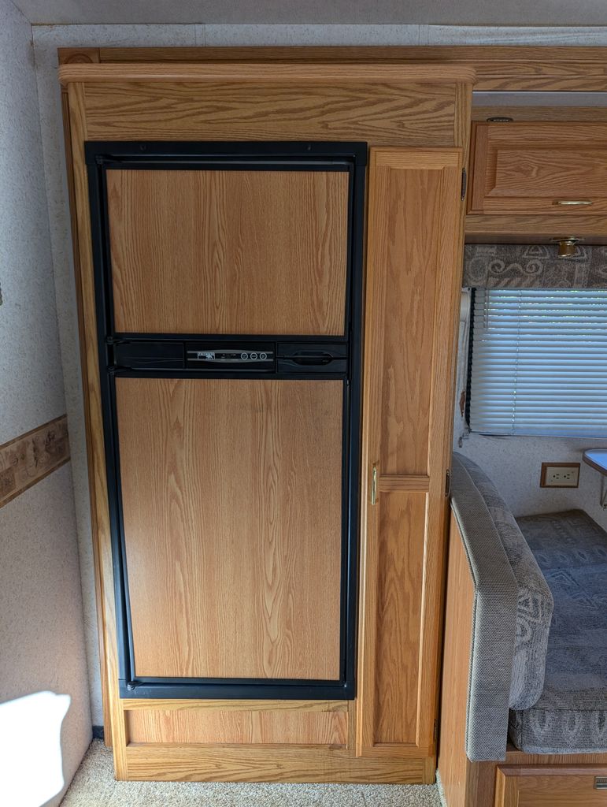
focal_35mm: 24
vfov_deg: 71.5
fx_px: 560
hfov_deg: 56.9
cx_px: 304
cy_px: 404
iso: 21
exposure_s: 1/96.3
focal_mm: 6.9
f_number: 1.68
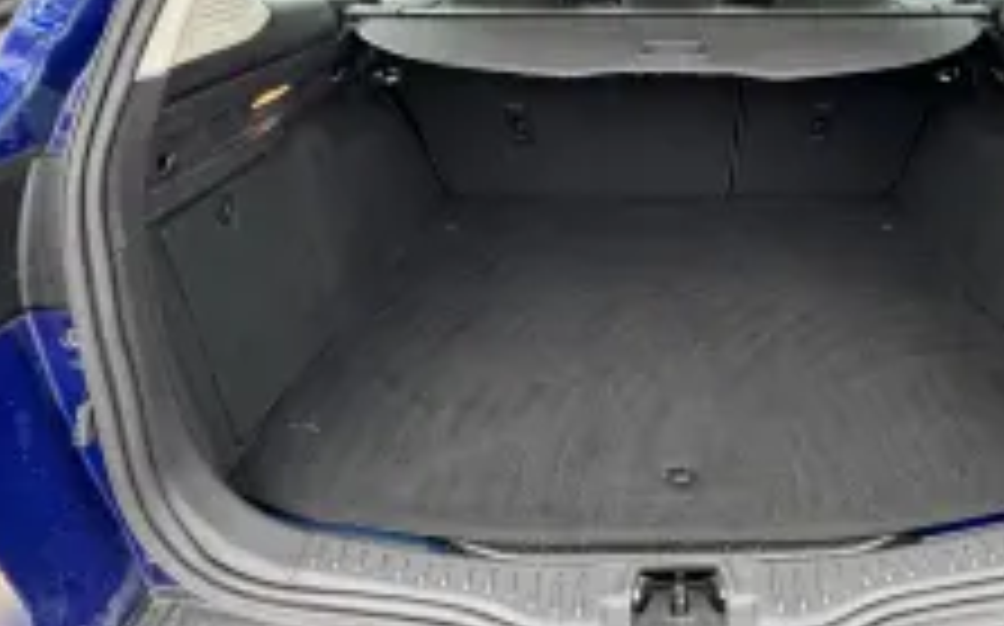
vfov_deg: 50.1
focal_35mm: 24
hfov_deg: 72.3
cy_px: 207
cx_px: 680
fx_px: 656
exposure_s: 1/60
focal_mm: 2.22
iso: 320
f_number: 2.2
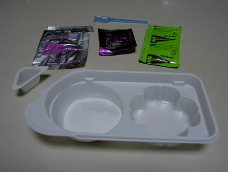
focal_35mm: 34
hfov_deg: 53.9
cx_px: 114
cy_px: 86
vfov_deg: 41.8
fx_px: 224
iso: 50
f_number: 2.8
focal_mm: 5.6
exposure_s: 1/15
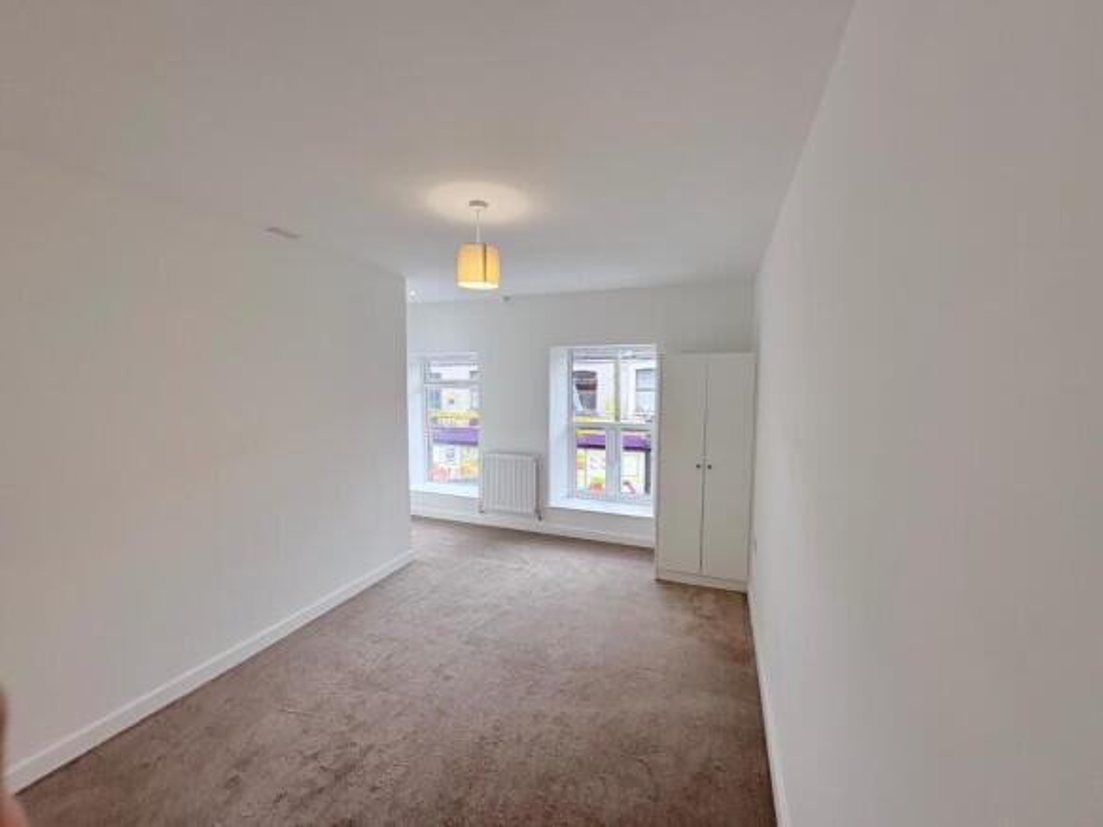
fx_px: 446
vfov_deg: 85.7
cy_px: 414
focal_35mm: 14
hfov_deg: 102.1
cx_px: 552
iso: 40
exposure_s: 1/99
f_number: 2.2
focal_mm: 2.22
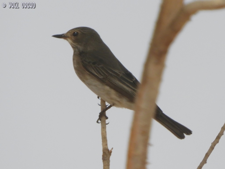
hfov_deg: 2.0
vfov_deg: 1.5
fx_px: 6500
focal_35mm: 1000
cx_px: 112
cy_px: 84
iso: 100
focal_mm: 179.2
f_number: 5.6
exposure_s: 1/640
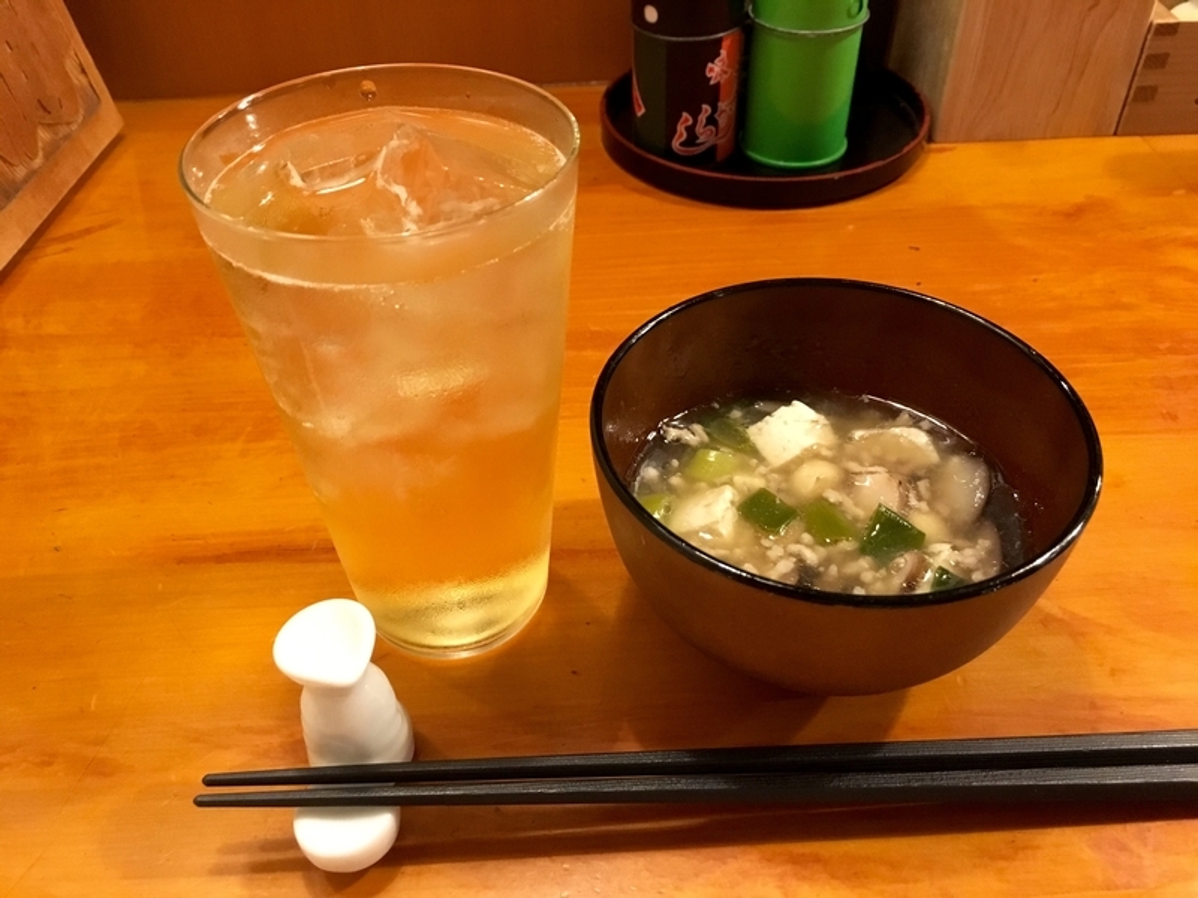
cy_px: 449
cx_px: 599
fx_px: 1004
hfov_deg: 61.7
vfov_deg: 48.2
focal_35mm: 29
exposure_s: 1/15
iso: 320
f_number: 2.2
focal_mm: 4.15
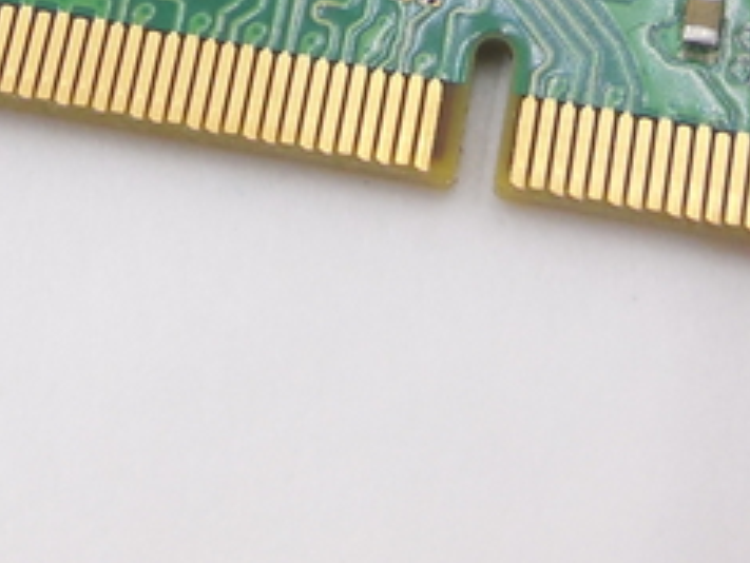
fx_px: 2341
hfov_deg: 18.2
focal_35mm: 108
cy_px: -361
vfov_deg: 12.8
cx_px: 358
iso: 125
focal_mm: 4.5
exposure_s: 1/60
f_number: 3.1
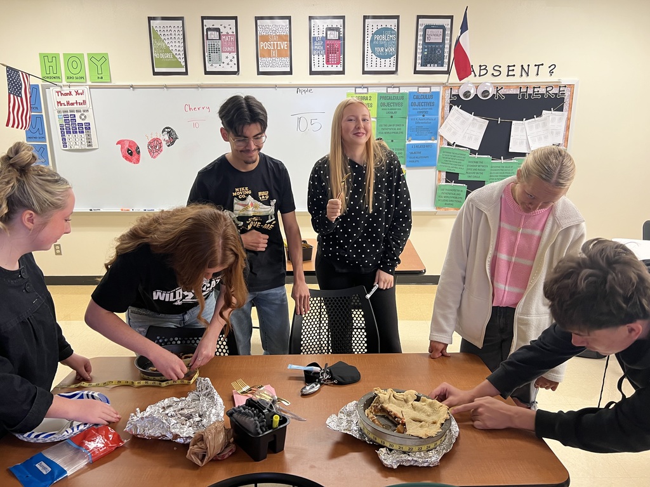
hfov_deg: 67.3
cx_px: 325
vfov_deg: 53.1
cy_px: 244
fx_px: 488
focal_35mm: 26
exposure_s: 1/60
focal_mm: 5.7
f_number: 1.5
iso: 80
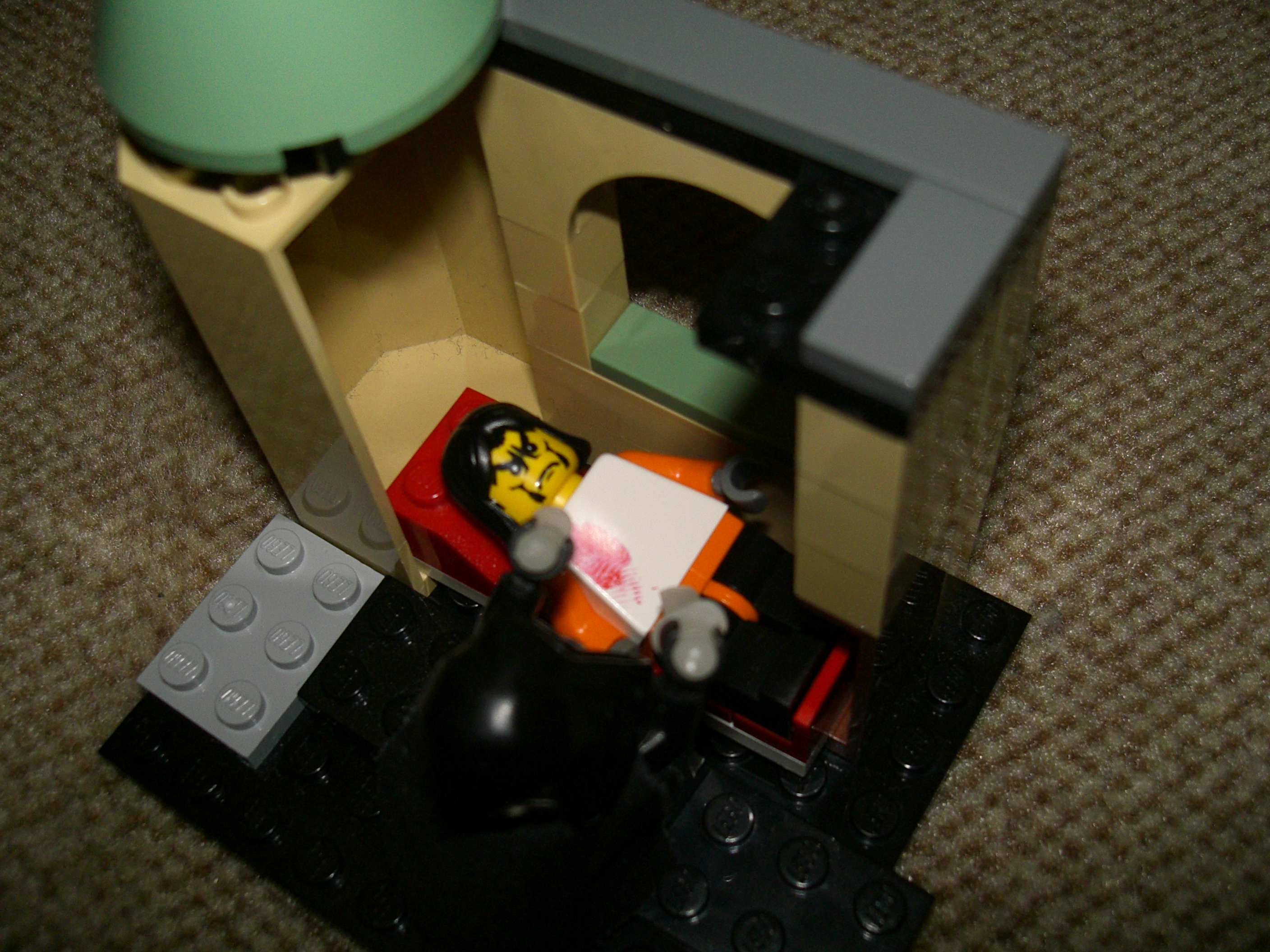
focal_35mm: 38
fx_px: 1394
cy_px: 476
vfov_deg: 37.7
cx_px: 635
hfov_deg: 49.0
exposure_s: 1/60
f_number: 3.1
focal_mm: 6.3
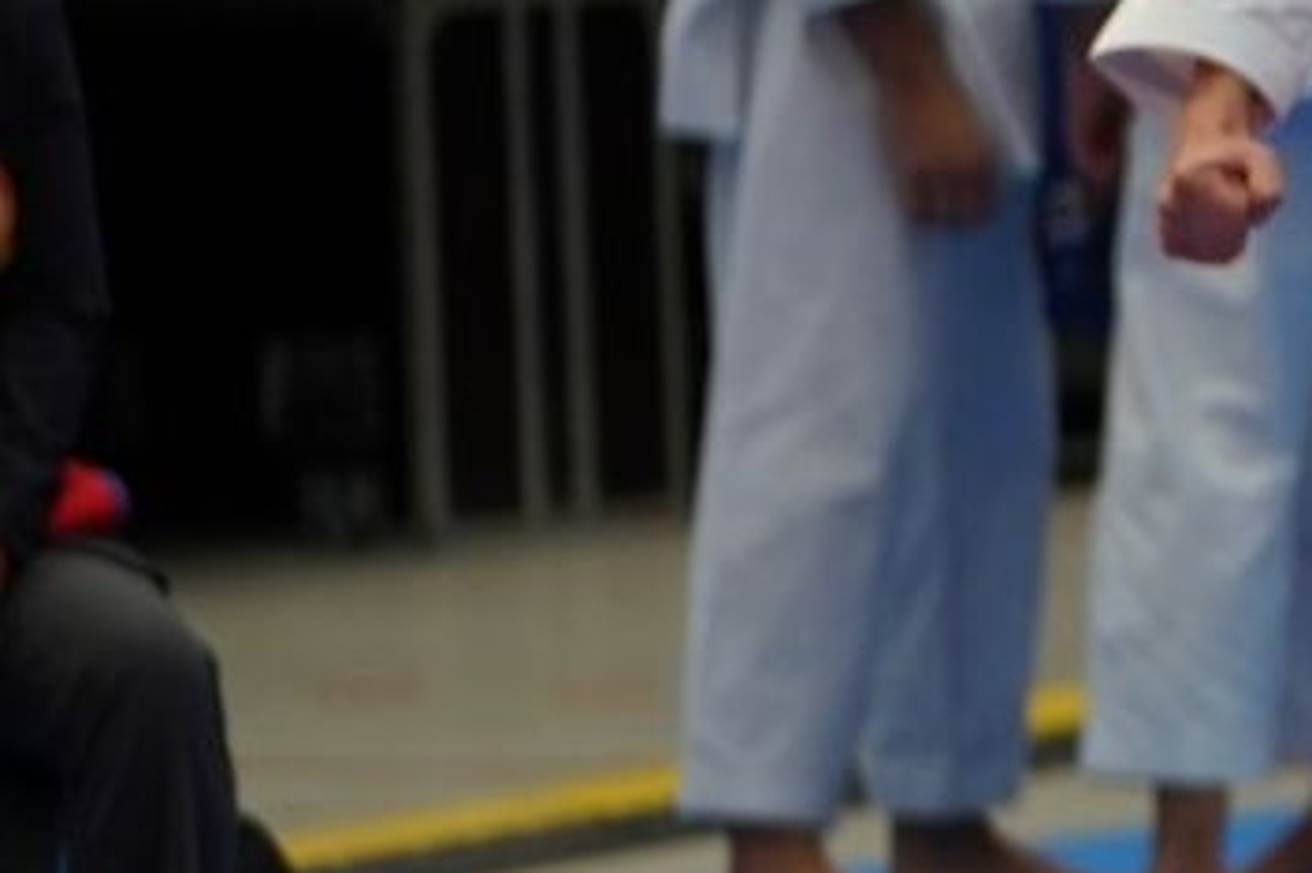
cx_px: 3341
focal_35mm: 632
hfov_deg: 3.2
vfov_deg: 2.2
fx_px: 23021
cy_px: 383
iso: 640
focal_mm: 124
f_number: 2.8
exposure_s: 1/500
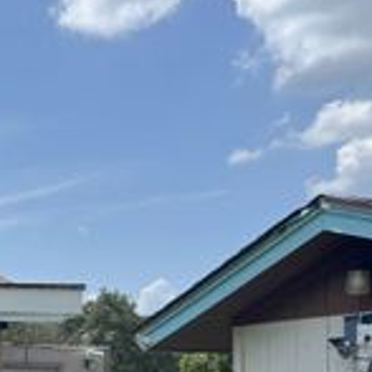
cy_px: 381
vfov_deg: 22.9
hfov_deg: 20.3
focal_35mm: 72
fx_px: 875
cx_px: -200
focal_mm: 6.76
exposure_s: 1/5814
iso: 80
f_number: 1.78
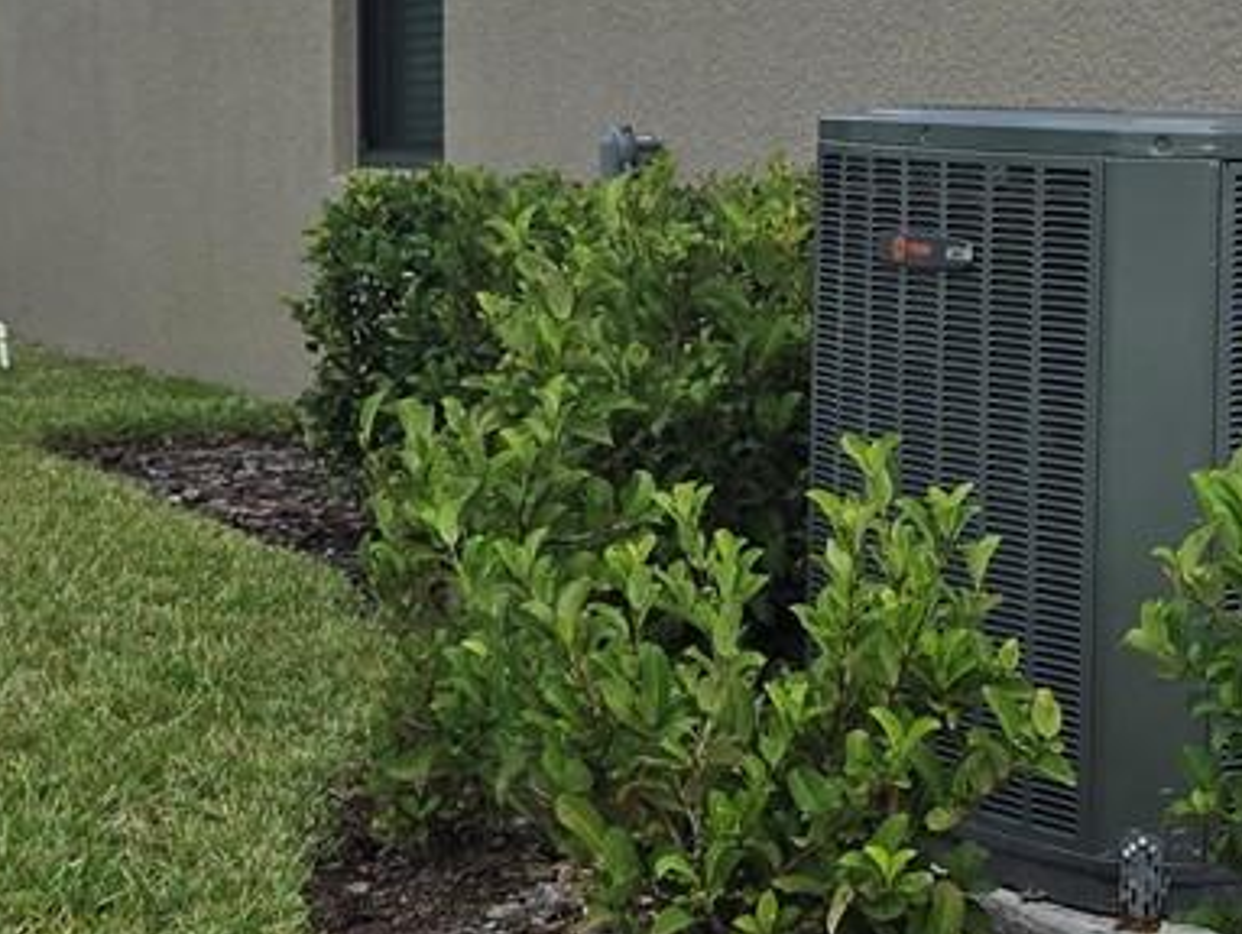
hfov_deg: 20.3
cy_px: 214
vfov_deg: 15.3
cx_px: 898
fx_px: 3448
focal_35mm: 96
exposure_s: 1/2921
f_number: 1.8
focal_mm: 5.4
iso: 50
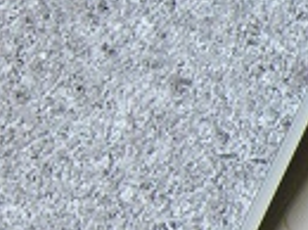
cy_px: -142
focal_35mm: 222
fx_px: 1972
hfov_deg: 8.3
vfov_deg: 6.6
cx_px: -391
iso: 150
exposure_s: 1/30
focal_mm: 6
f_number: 2.8
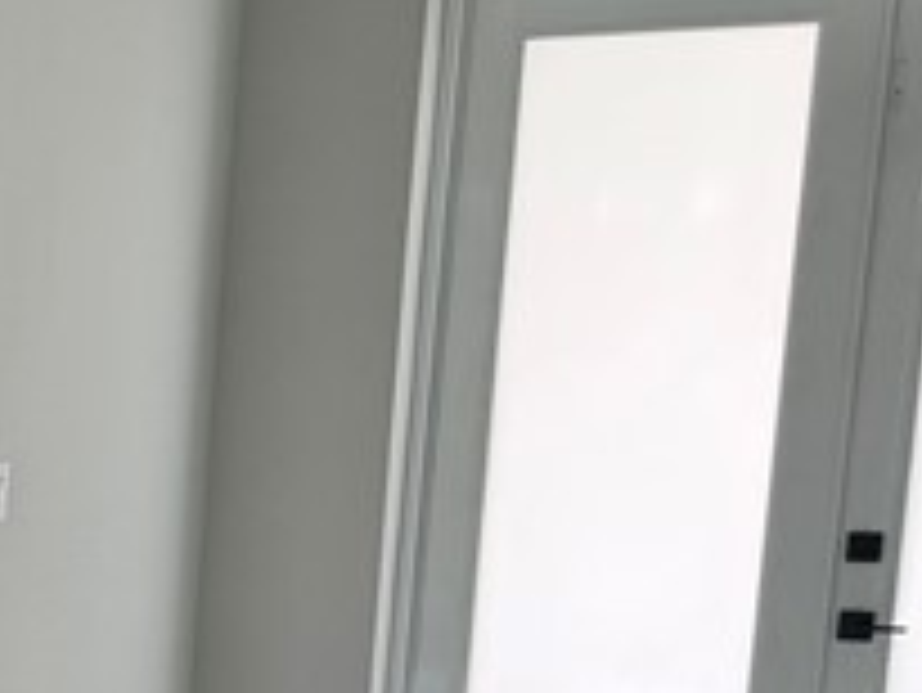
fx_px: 3198
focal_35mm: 120
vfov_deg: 11.9
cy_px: 958
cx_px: -1156
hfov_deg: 13.1
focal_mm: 6.76
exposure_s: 1/171
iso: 80
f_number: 1.78
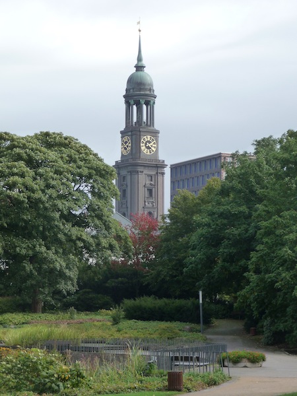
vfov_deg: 17.6
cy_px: 198
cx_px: 148
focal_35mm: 112
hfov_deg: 13.2
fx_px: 1281
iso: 160
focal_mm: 19.1
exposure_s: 1/400
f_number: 4.7
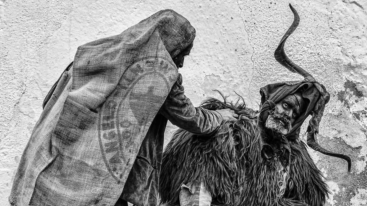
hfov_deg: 26.2
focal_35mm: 81
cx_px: 183
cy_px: 159
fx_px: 788
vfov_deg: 14.8
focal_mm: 34
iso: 320
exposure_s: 1/250
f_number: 5
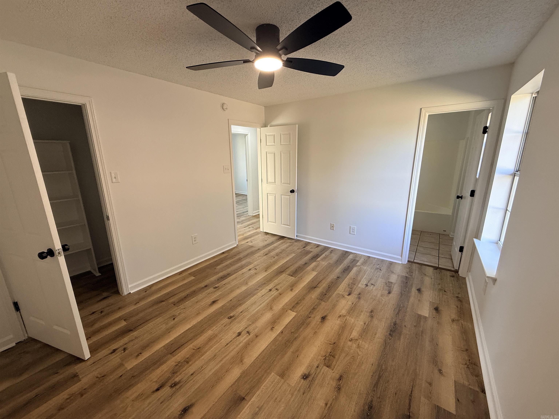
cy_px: 210
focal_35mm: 14
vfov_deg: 85.7
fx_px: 226
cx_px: 280
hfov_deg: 102.1
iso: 160
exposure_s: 1/99
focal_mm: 2.22
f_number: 2.2
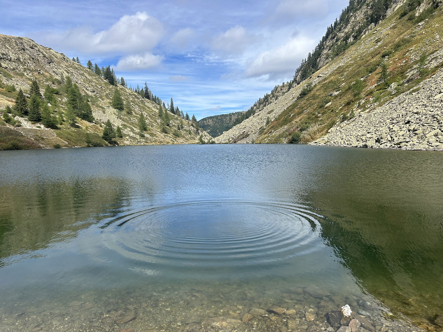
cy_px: 166
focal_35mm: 26
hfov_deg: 67.3
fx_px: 333
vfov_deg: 53.1
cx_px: 222
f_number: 1.5
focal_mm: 5.7
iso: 50
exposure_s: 1/3831
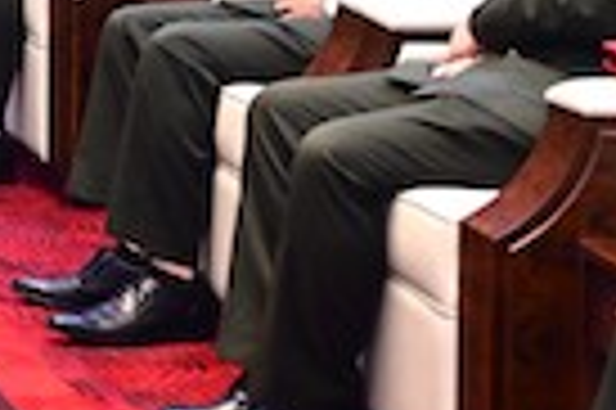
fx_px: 4102
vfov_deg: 5.6
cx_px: -962
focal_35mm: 240
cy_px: -421
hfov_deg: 7.8
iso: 2500
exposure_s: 1/100
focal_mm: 41
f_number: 4.5
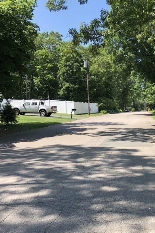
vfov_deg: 44.5
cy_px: 120
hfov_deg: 29.5
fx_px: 284
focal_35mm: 44
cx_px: 133
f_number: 1.8
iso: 20
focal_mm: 3.99
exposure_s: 1/571
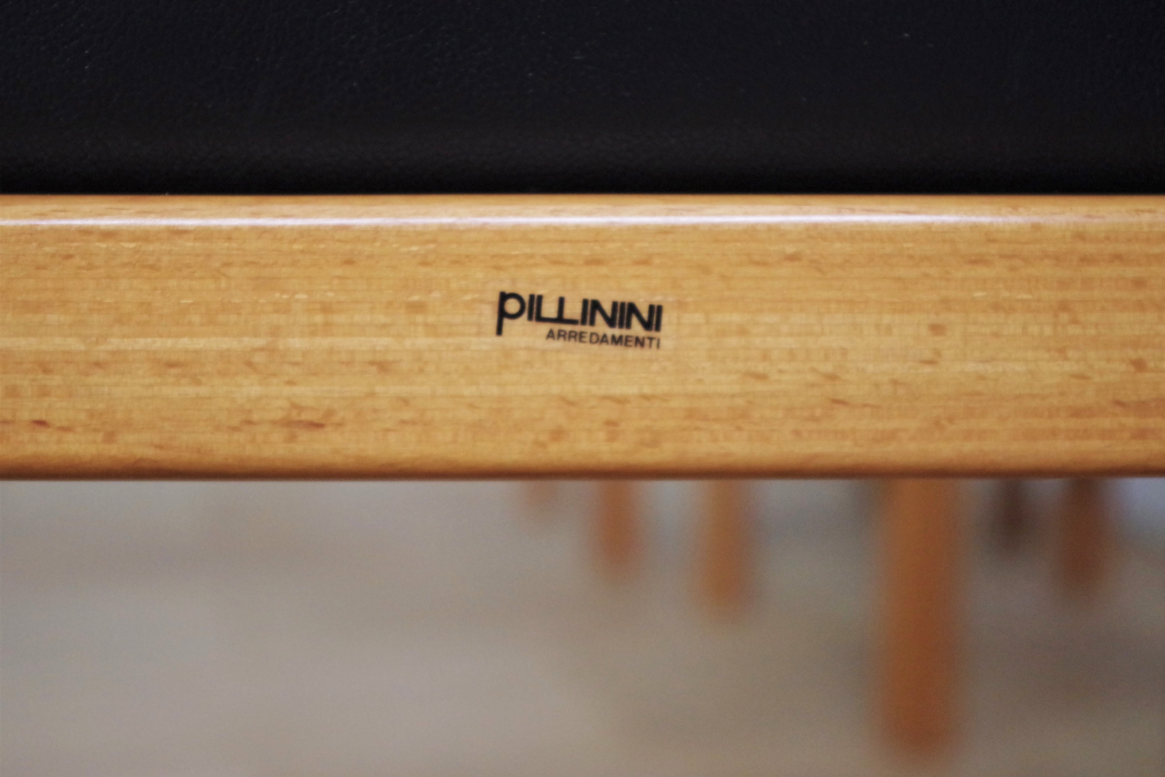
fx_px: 1844
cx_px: 582
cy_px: 388
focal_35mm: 57
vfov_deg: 23.8
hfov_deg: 35.1
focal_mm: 37.5
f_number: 4.5
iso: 3200
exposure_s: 1/80
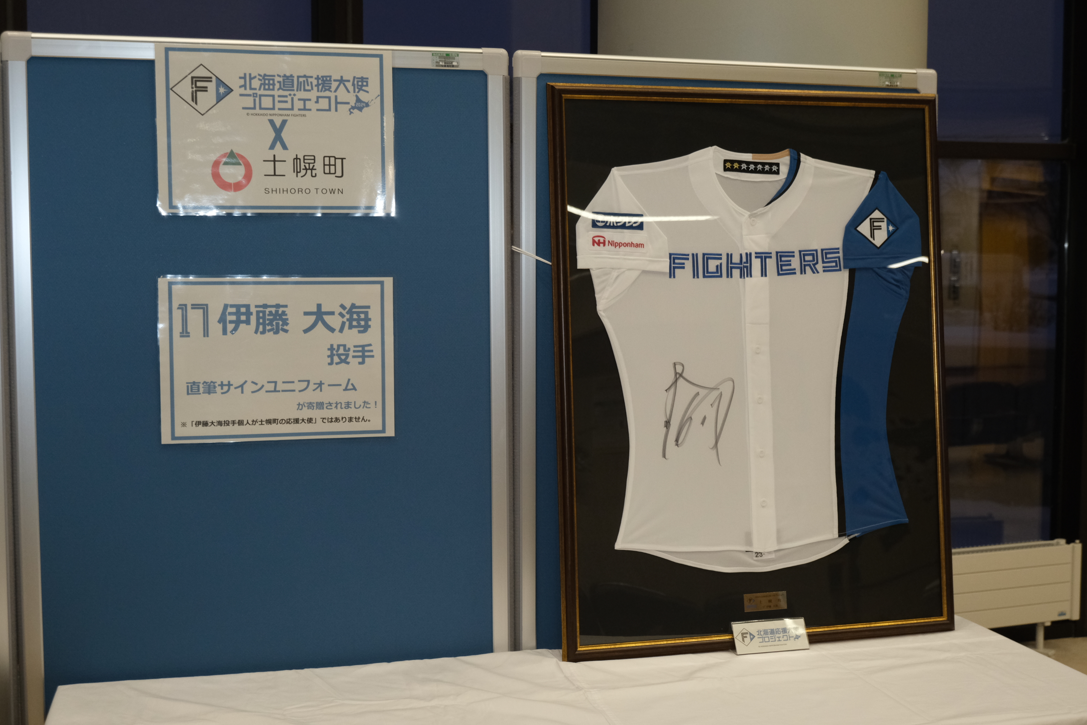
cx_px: 544
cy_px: 362
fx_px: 1268
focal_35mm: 42
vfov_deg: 31.9
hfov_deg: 46.4
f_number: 4.5
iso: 1600
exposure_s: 1/100
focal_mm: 28
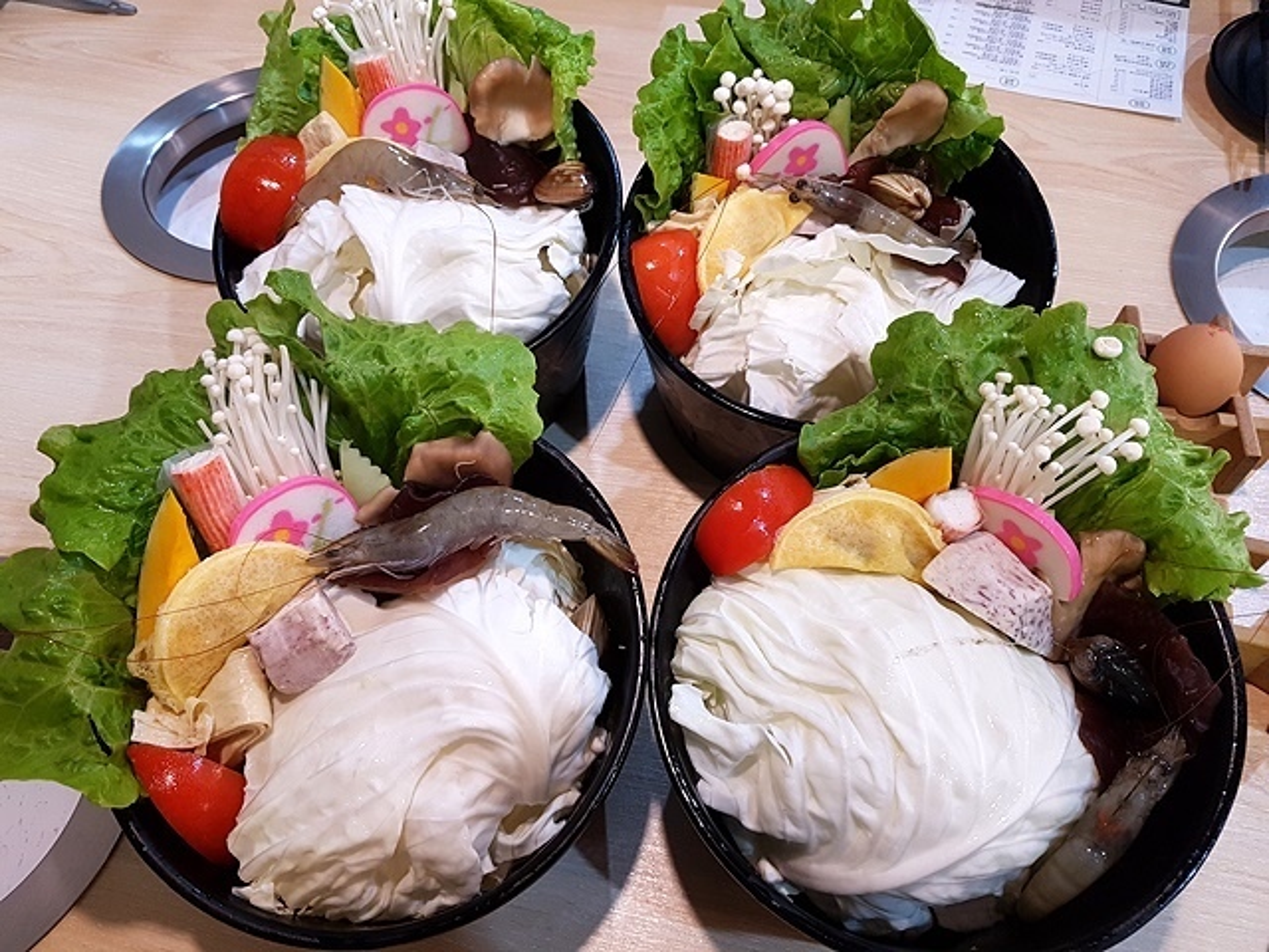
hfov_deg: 67.3
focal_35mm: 26
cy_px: 476
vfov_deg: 53.1
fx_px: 953
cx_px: 634
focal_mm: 4.2
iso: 160
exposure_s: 1/30
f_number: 1.7
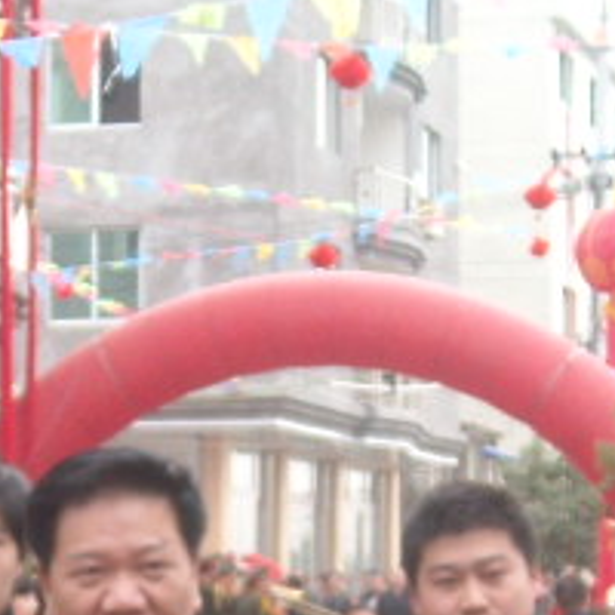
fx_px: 3176
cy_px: 775
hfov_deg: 11.1
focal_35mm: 158
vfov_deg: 10.8
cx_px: 212
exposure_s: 1/60
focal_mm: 5.7
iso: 95
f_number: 2.8
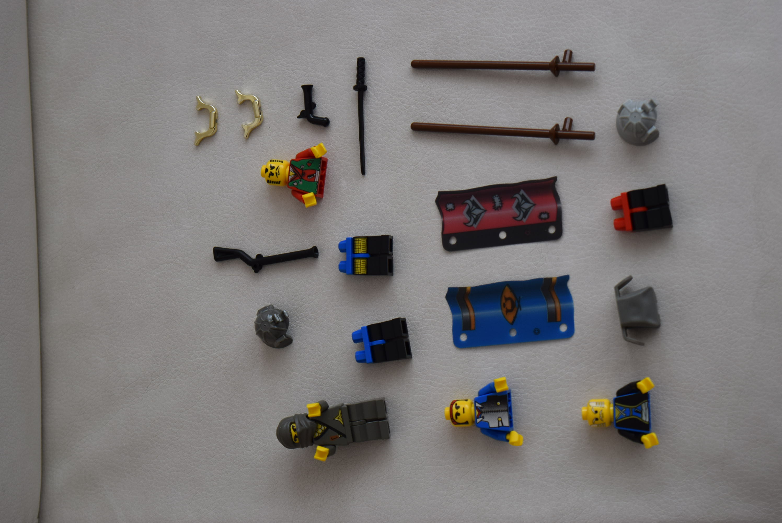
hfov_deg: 24.6
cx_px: 391
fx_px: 1793
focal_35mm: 82
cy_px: 262
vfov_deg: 16.6
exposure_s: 1/80
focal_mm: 55
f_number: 5.6
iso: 400
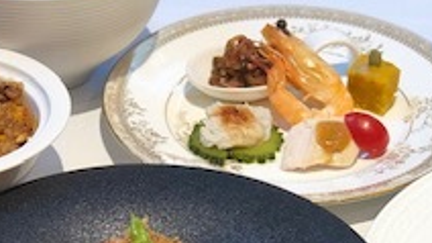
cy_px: 245
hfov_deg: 12.6
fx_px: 1958
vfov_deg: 7.1
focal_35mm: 171
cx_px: 214
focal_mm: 6
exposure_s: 1/50
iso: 25
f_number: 2.4
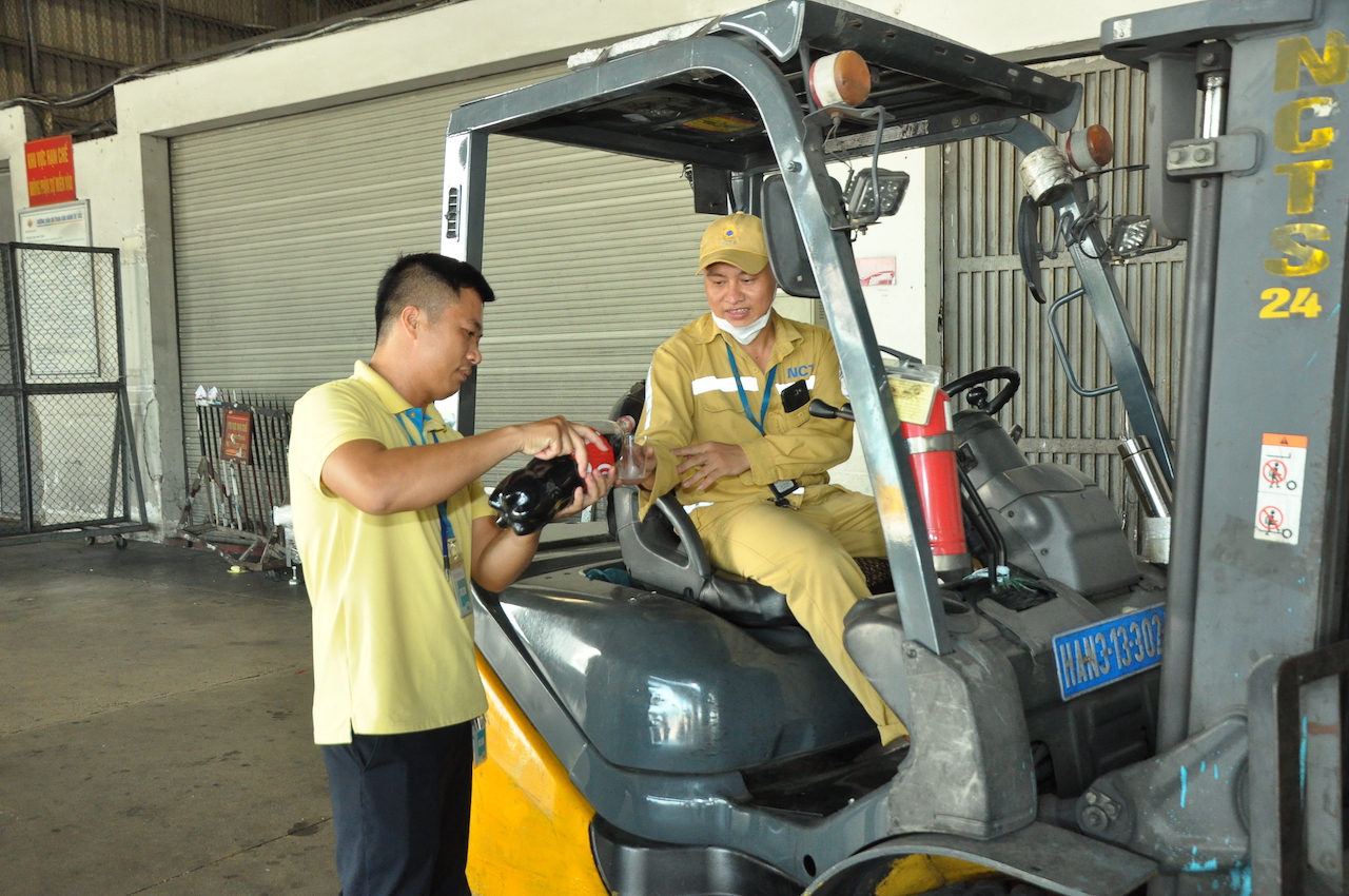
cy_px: 448
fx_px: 1235
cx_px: 674
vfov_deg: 39.9
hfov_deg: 57.3
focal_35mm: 33
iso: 1600
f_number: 4.8
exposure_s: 1/125
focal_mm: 22
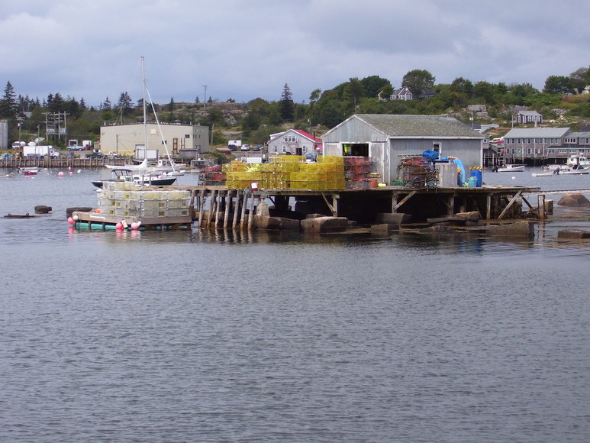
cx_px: 295
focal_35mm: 102
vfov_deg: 14.5
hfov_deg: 19.3
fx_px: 1739
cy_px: 222
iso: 80
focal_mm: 16.8
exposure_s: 1/750
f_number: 4.6
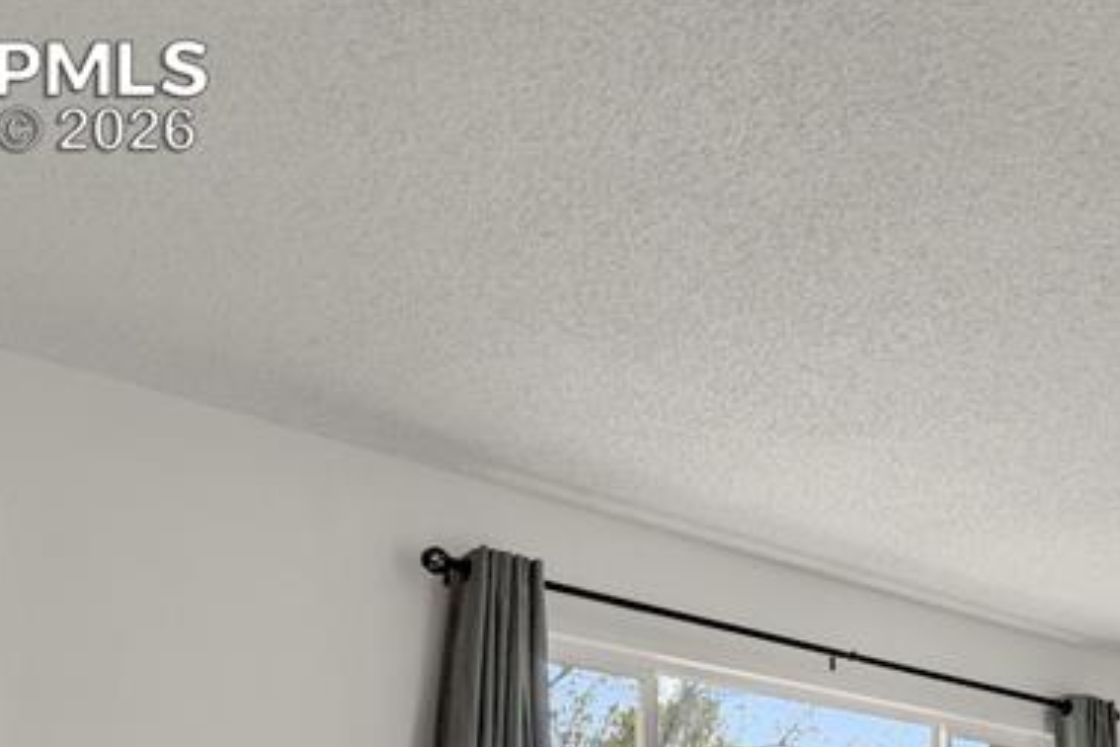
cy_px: 999
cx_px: 1132
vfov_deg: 24.9
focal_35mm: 46
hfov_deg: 37.9
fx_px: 1431
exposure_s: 1/20
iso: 1800
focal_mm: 17
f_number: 8
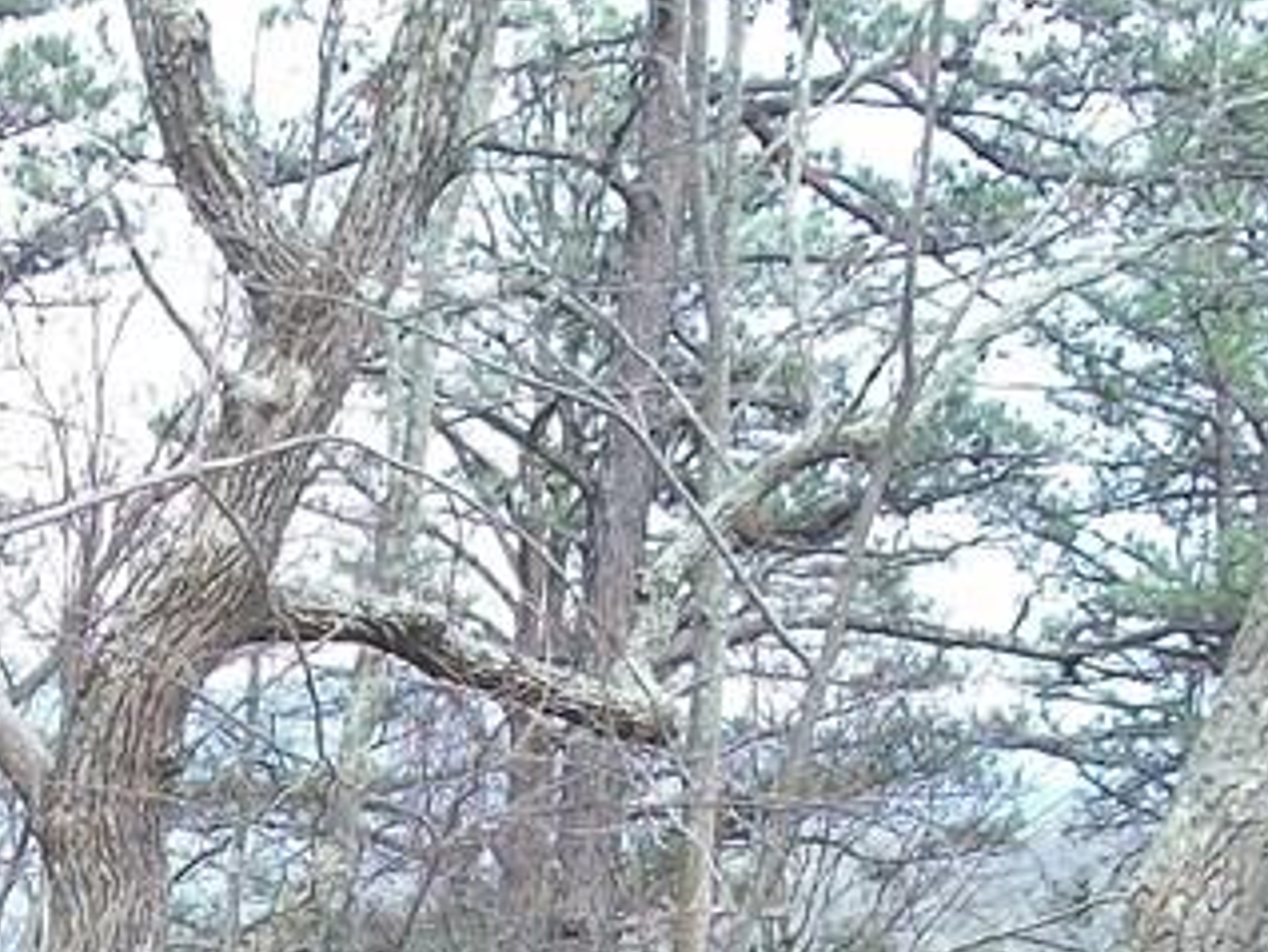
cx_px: 20
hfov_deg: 18.6
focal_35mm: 103
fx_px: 3776
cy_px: 1231
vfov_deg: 13.8
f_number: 2.9
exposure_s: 1/125
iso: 80
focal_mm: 5.7
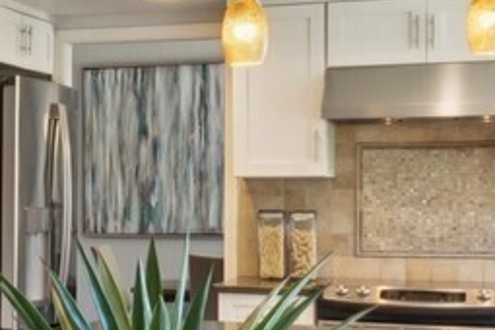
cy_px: 189
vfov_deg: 13.7
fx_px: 1375
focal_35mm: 100
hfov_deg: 18.3
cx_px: -232
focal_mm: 10
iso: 250
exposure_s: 1/13
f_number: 9
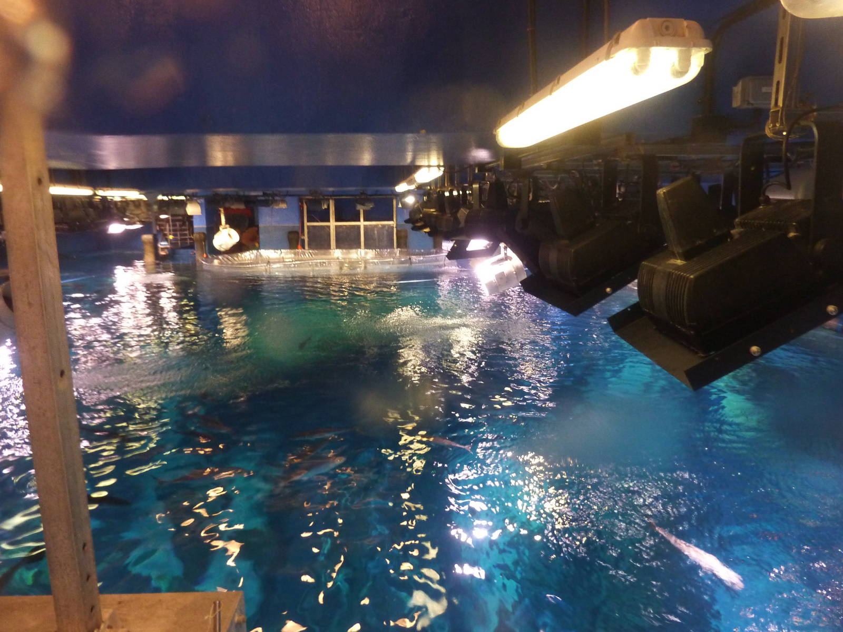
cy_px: 316
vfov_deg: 54.9
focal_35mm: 25
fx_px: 609
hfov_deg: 69.4
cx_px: 422
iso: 400
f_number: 3.3
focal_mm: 4.1
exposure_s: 1/25
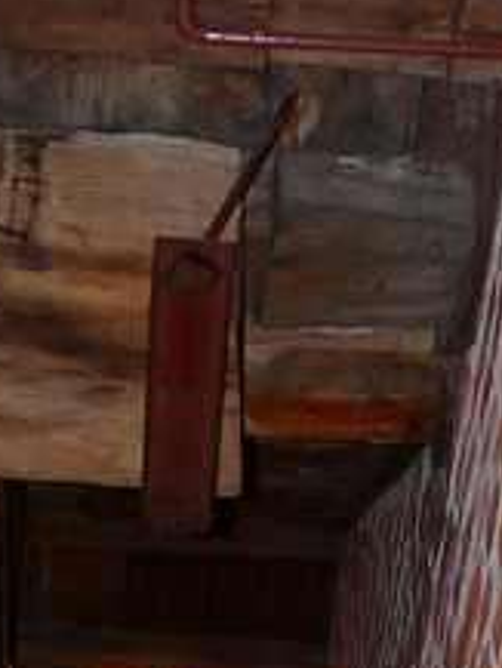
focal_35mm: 121
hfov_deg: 12.2
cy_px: 1080
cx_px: 179
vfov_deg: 14.8
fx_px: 2337
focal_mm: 7.4
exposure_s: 1/30
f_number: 2.8
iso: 100
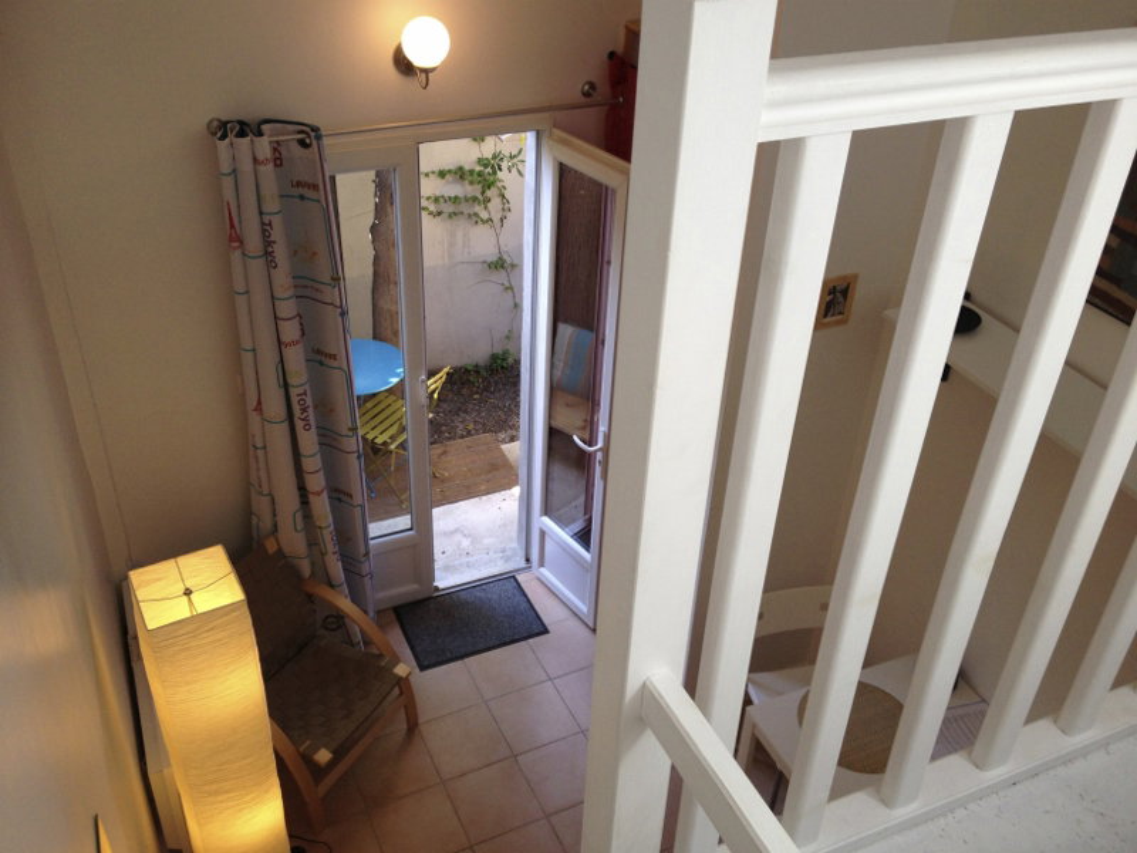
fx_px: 1150
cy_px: 426
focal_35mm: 35
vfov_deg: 40.7
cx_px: 568
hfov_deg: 52.6
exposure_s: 1/60
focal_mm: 4.28
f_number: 2.4
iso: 64
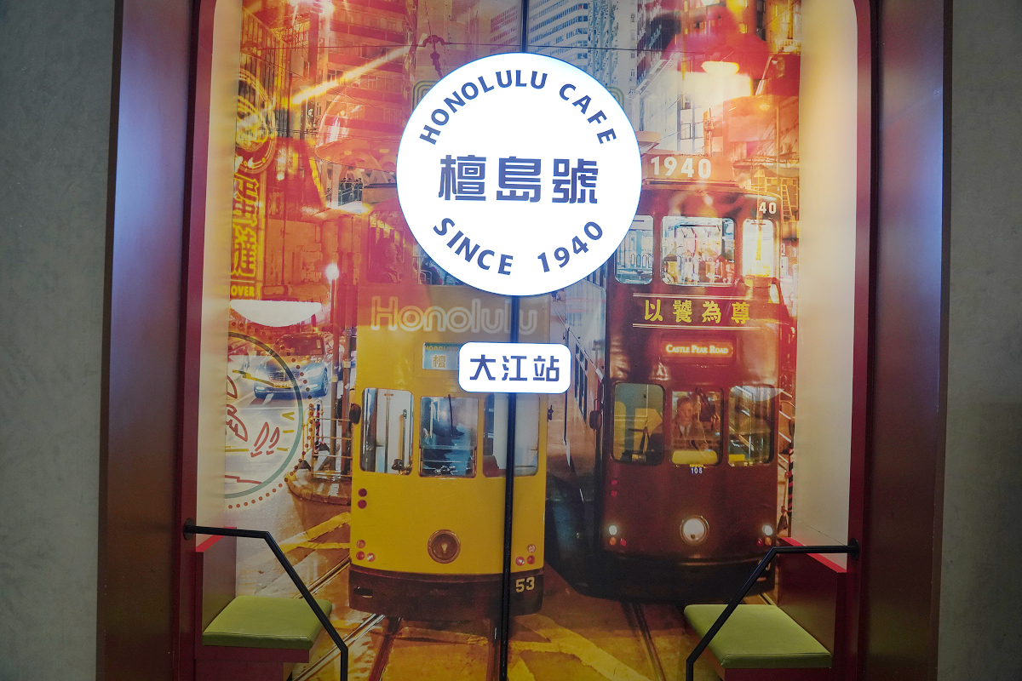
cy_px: 340
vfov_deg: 45.0
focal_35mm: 29
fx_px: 823
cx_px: 511
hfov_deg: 63.7
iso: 1600
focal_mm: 29
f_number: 3.5
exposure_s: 1/160
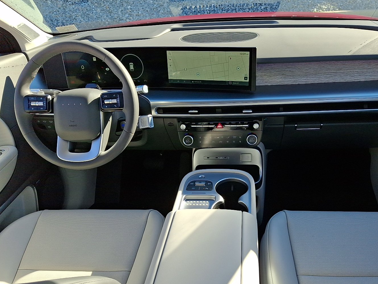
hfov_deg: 59.6
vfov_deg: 46.7
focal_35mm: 30
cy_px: 162
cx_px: 223
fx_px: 328
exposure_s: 1/388
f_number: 1.8
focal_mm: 4.69
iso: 25
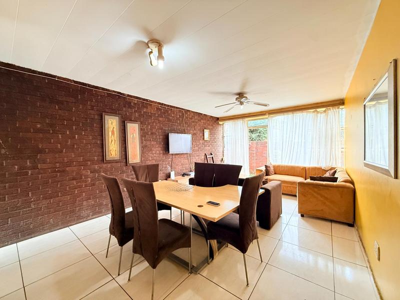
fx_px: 162
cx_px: 200
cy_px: 150
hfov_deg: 102.1
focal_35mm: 14
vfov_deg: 85.7
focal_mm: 2.22
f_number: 2.2
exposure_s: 1/100
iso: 640
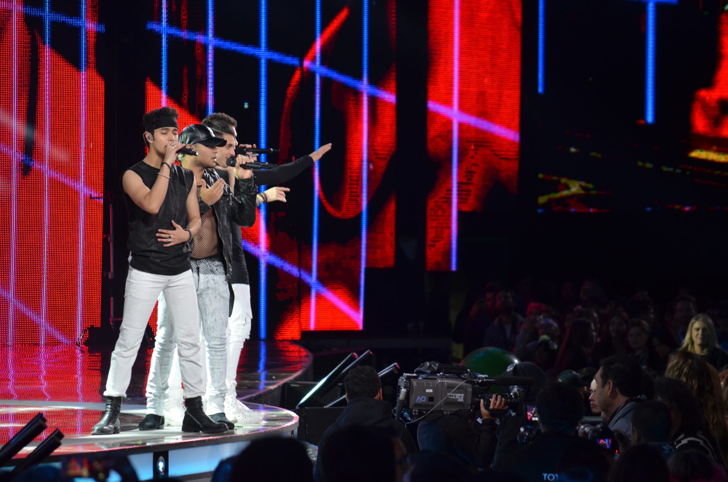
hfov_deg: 8.6
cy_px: 241
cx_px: 364
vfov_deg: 5.7
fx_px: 4843
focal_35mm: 240
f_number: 5.3
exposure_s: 1/125
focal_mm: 160
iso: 800
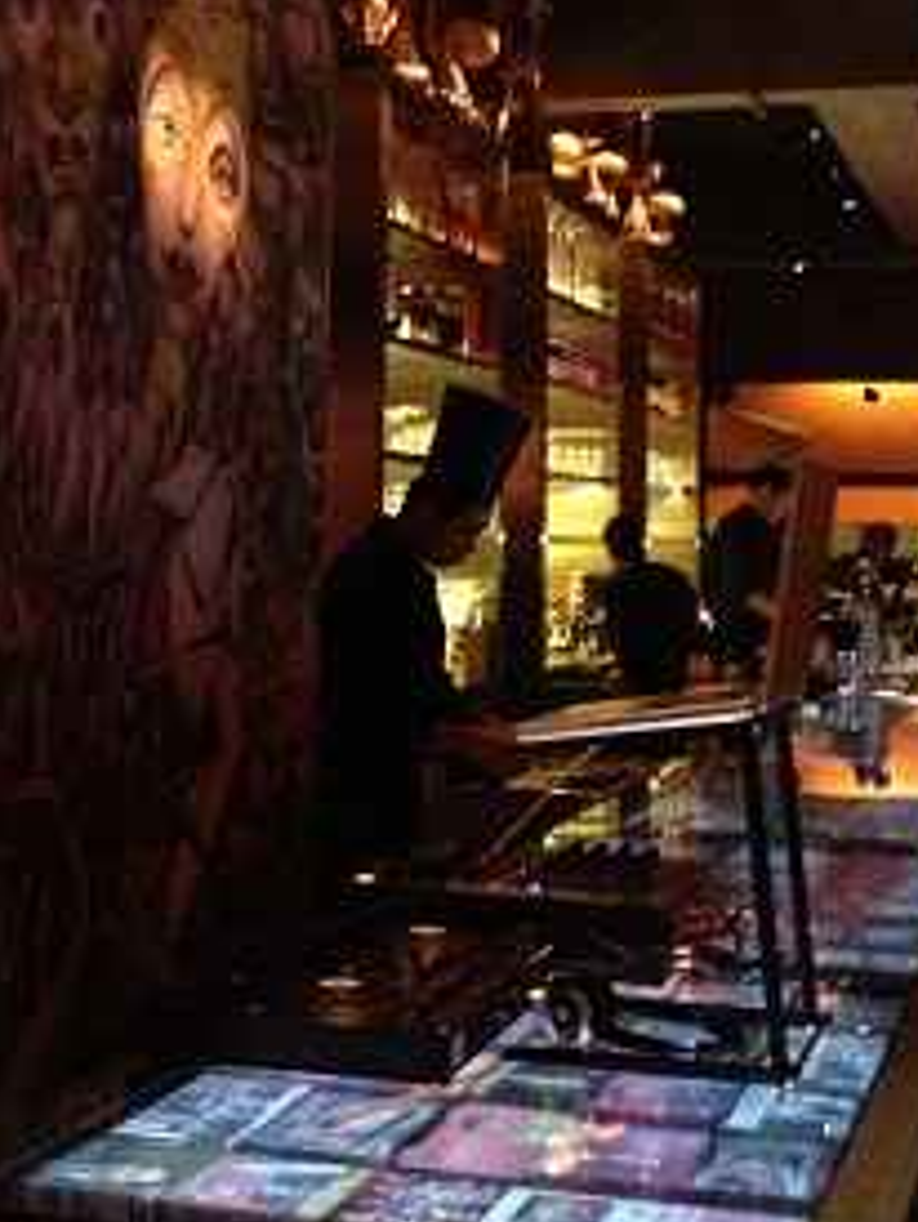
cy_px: 243
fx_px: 2401
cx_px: 374
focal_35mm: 68
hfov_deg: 21.6
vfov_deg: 27.9
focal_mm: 4.28
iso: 800
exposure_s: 1/15
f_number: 2.4
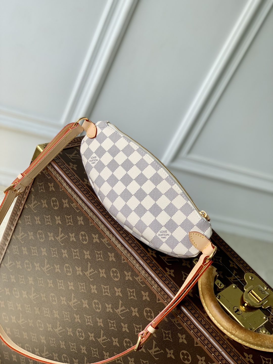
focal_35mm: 52
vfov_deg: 36.8
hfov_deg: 28.0
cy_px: 182
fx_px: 547
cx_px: 136
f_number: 2.4
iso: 16
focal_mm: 6
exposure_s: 1/406
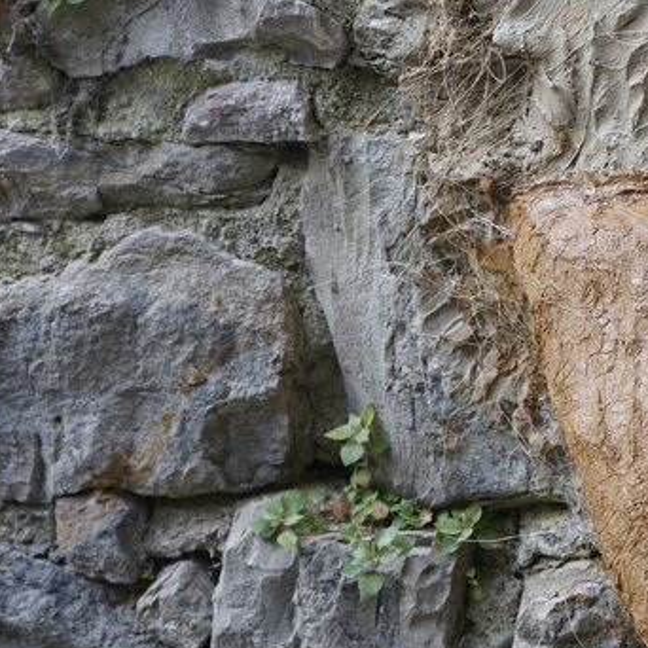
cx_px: 784
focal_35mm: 158
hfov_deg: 10.9
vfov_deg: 11.0
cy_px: 150
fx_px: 3346
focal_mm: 53
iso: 500
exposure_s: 1/160
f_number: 5
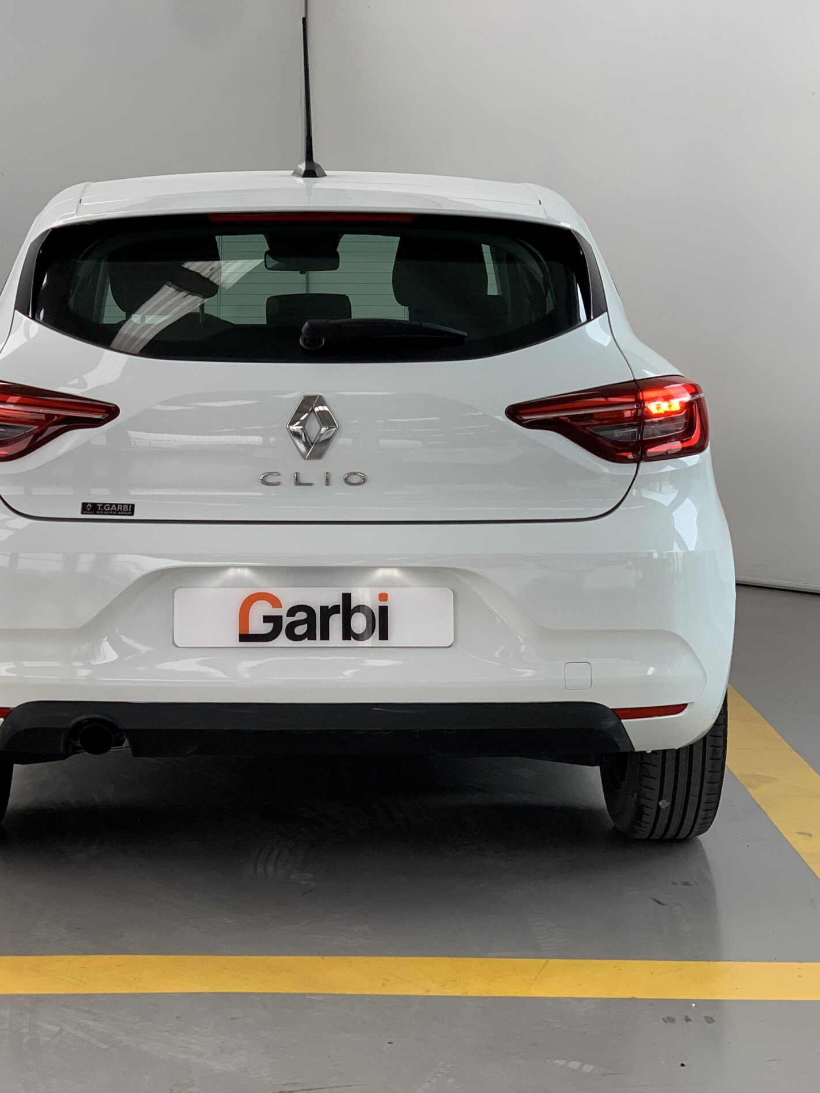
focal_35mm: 70
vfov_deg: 27.8
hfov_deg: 20.9
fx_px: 2211
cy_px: 546
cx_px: 281
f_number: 2.4
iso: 64
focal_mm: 6
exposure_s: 1/122
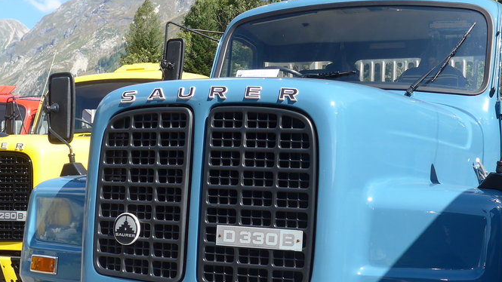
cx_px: 287
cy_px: 235
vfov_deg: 20.8
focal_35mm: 57
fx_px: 759
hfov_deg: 36.5
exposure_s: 1/640
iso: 80
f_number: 2.8
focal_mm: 6
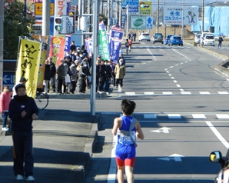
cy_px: 81
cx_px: 114
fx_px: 2743
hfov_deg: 4.8
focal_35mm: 405
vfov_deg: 3.8
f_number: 5.4
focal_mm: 55
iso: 160
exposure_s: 1/400
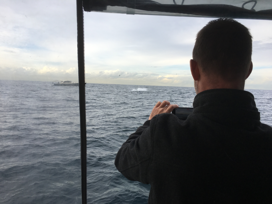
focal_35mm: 29
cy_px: 102
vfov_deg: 48.2
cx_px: 136
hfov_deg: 61.7
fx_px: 228
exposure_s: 1/1131
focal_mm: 4.15
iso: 25
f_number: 2.2
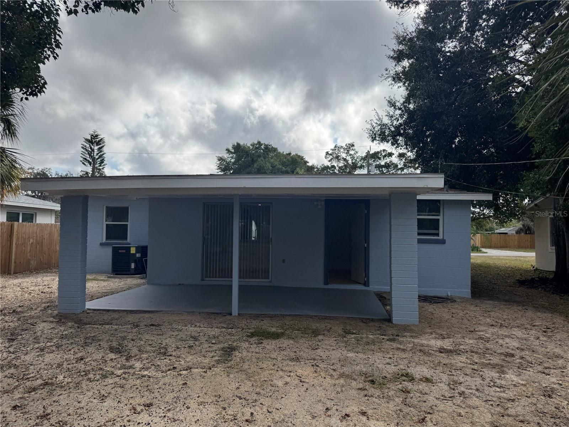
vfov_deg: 56.8
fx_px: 394
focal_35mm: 24
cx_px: 284
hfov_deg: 71.6
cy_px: 214
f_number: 1.78
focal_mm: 6.76
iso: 80
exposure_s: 1/6410
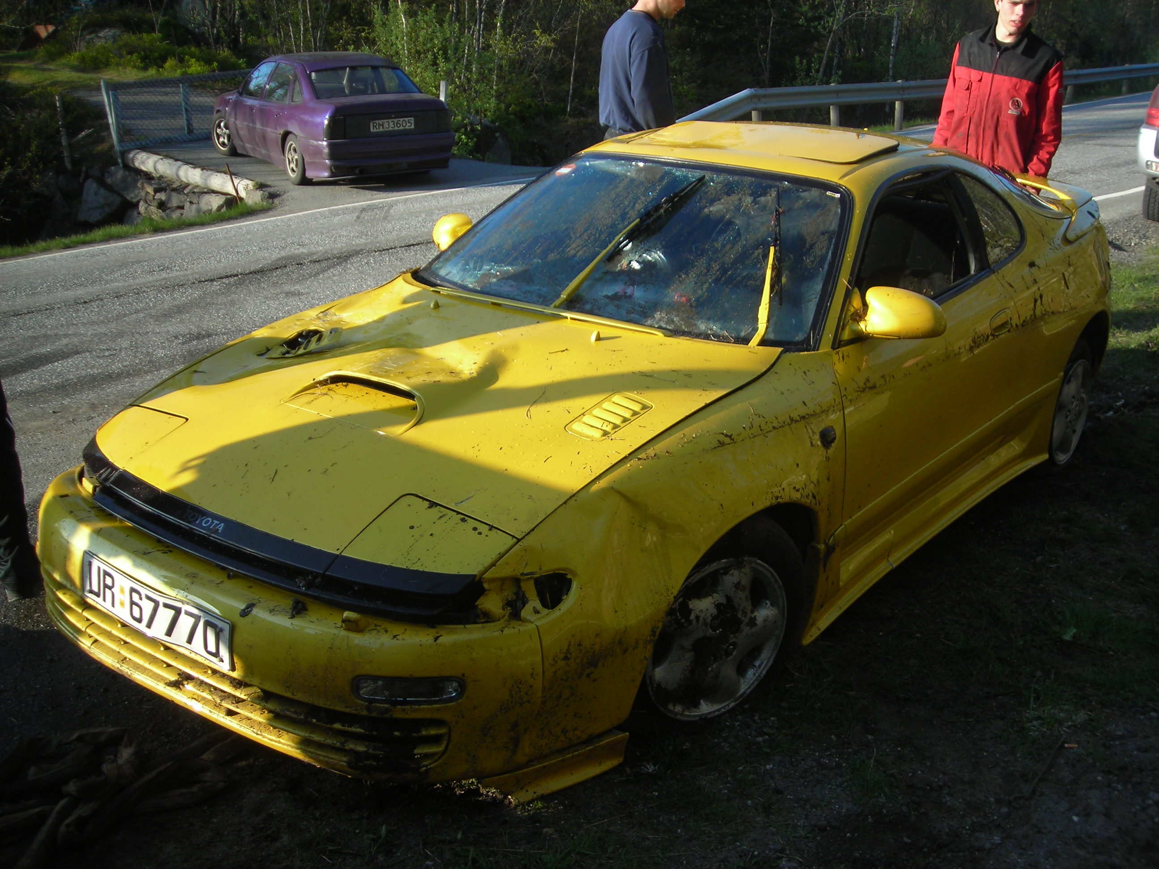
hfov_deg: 49.0
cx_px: 580
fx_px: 1272
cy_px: 434
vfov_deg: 37.7
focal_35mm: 38
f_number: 3.2
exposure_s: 1/248
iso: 50
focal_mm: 6.3
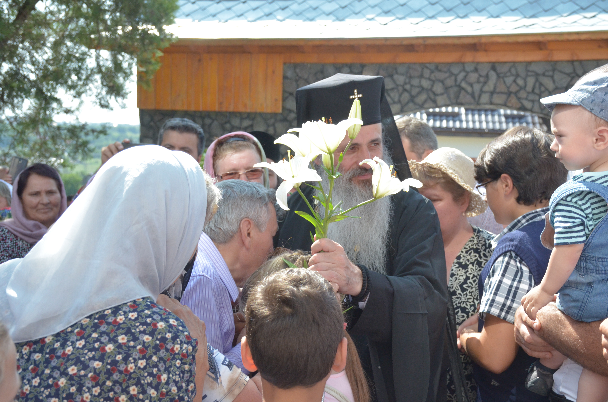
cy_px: 201
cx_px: 304
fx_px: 885
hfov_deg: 37.9
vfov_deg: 25.6
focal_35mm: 52
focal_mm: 35
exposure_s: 1/2000
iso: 1600
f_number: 5.6
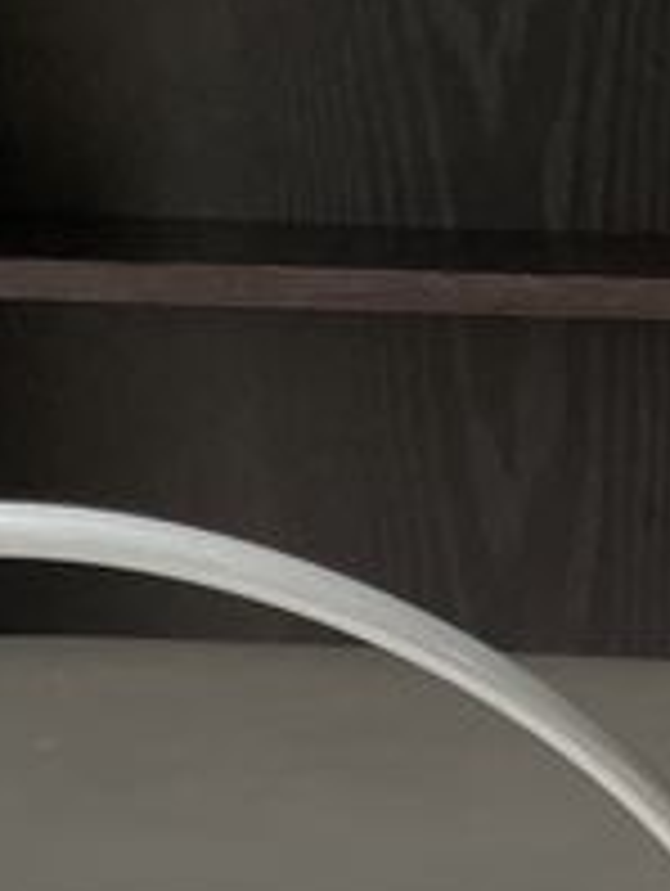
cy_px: 2012
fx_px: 3373
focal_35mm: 131
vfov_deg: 12.4
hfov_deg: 10.8
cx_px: 1066
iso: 125
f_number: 1.6
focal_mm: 4.2
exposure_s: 1/121
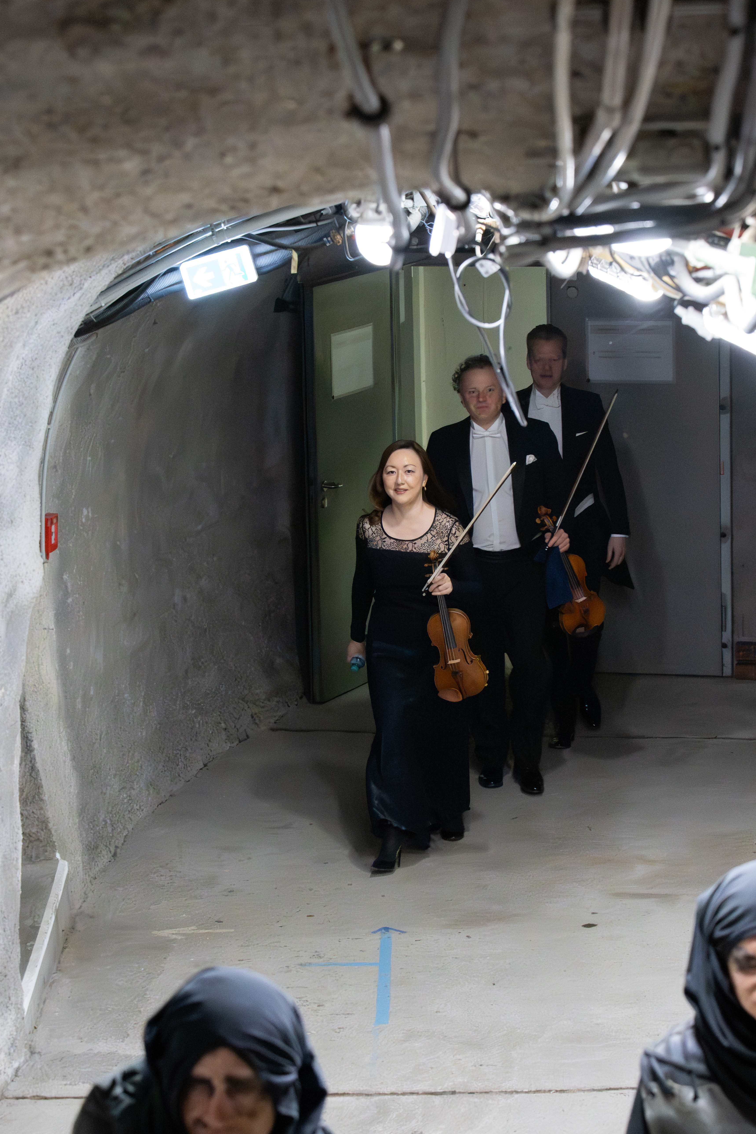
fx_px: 3528
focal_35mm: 112
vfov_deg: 18.3
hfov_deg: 12.2
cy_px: 543
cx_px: 443
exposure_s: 1/200
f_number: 5
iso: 16000
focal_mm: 70
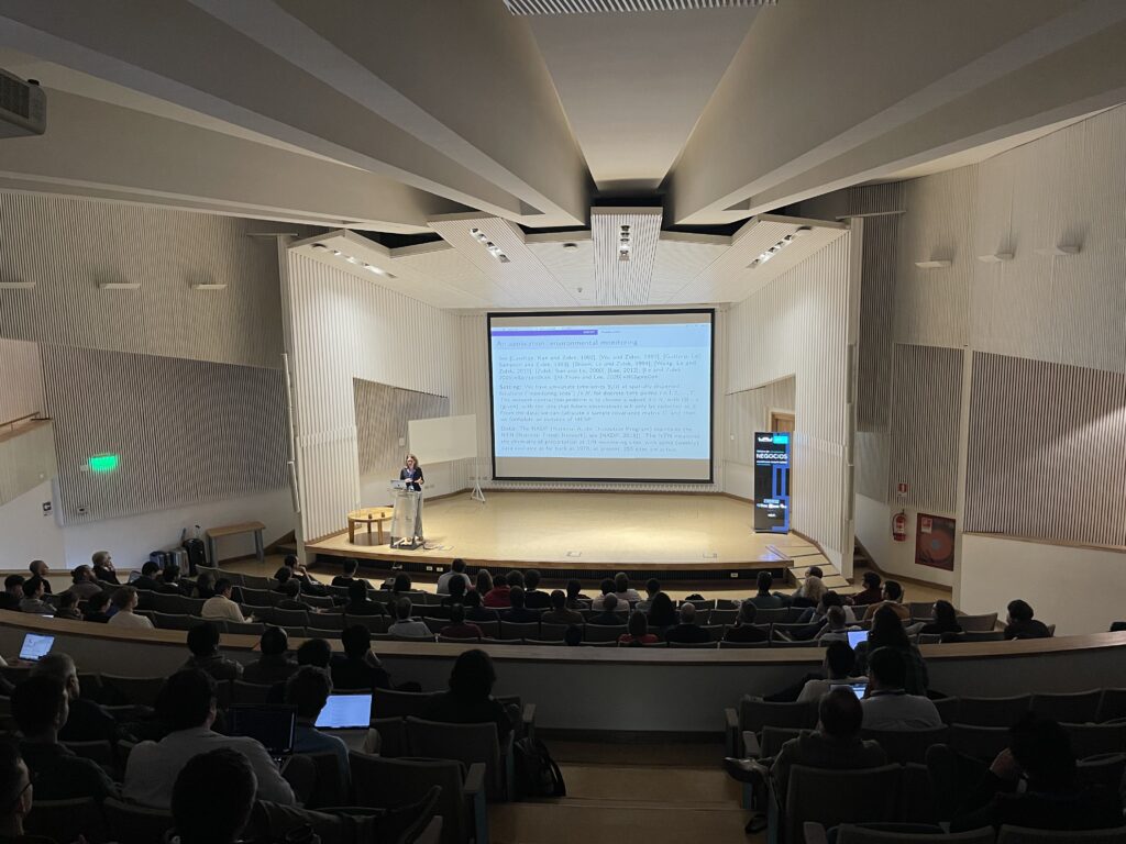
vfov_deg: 54.9
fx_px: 813
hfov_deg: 69.4
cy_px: 422
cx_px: 563
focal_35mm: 25
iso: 500
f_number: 1.6
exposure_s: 1/60
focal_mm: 5.1
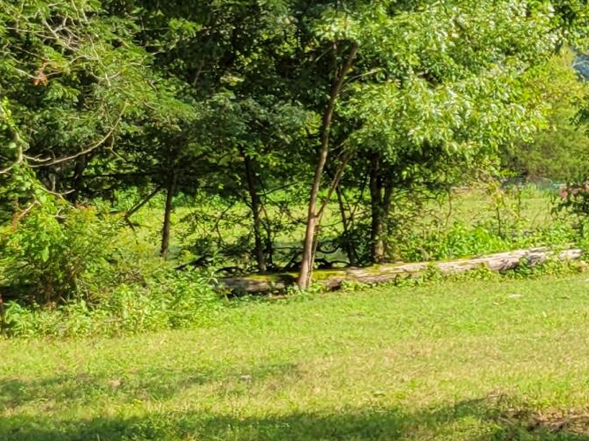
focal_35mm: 117
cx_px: 1273
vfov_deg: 12.6
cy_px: 93
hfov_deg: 13.6
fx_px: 1990
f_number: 1.8
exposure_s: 1/1129
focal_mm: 5.4
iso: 40
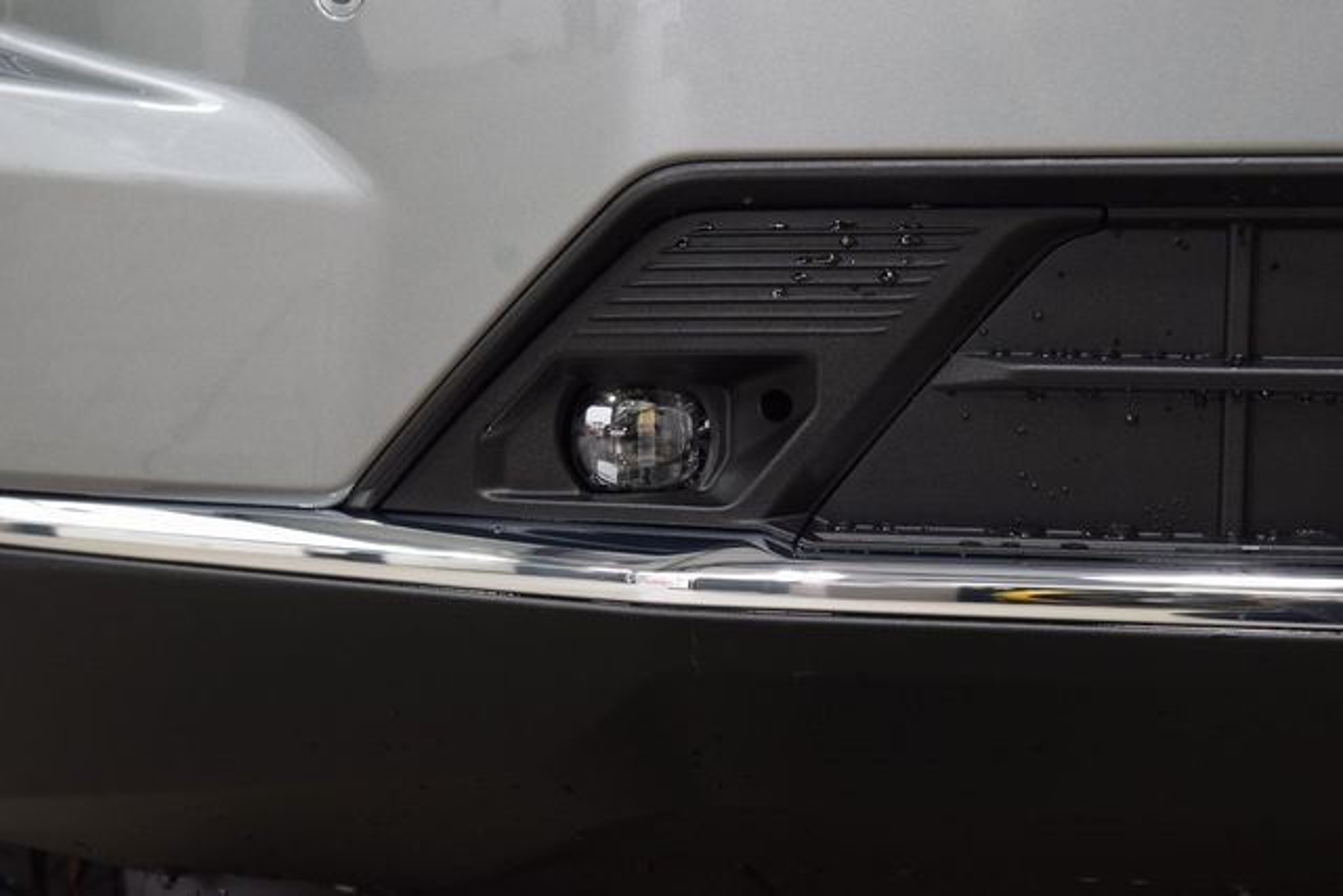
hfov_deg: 19.5
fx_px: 3918
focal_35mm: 105
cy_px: 448
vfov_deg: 13.0
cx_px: 672
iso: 1600
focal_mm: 70
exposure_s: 1/30
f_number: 7.1
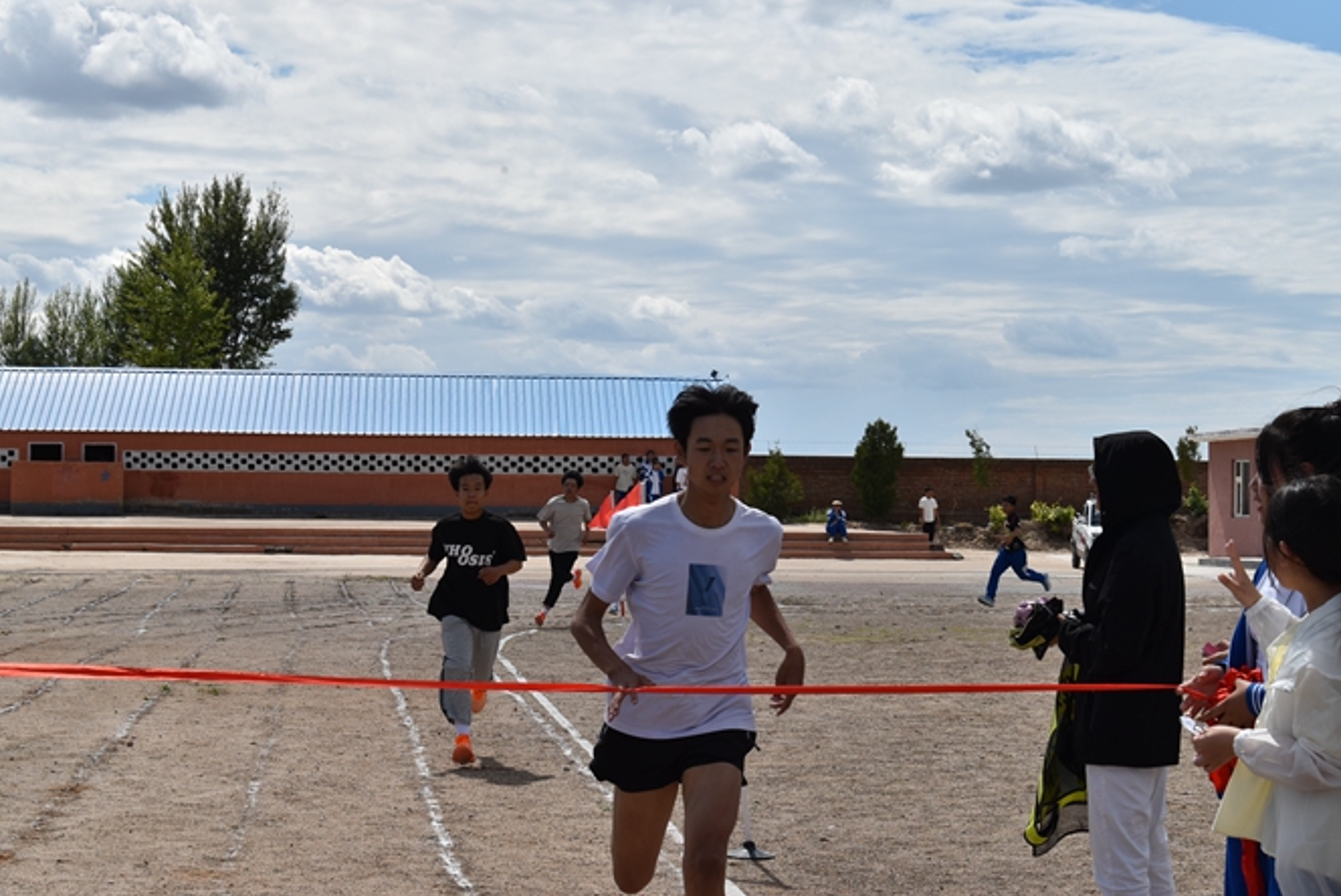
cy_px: 445
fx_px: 3151
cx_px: 679
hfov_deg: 24.0
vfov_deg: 16.2
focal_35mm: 85
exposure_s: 1/500
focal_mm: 55
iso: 200
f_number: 11
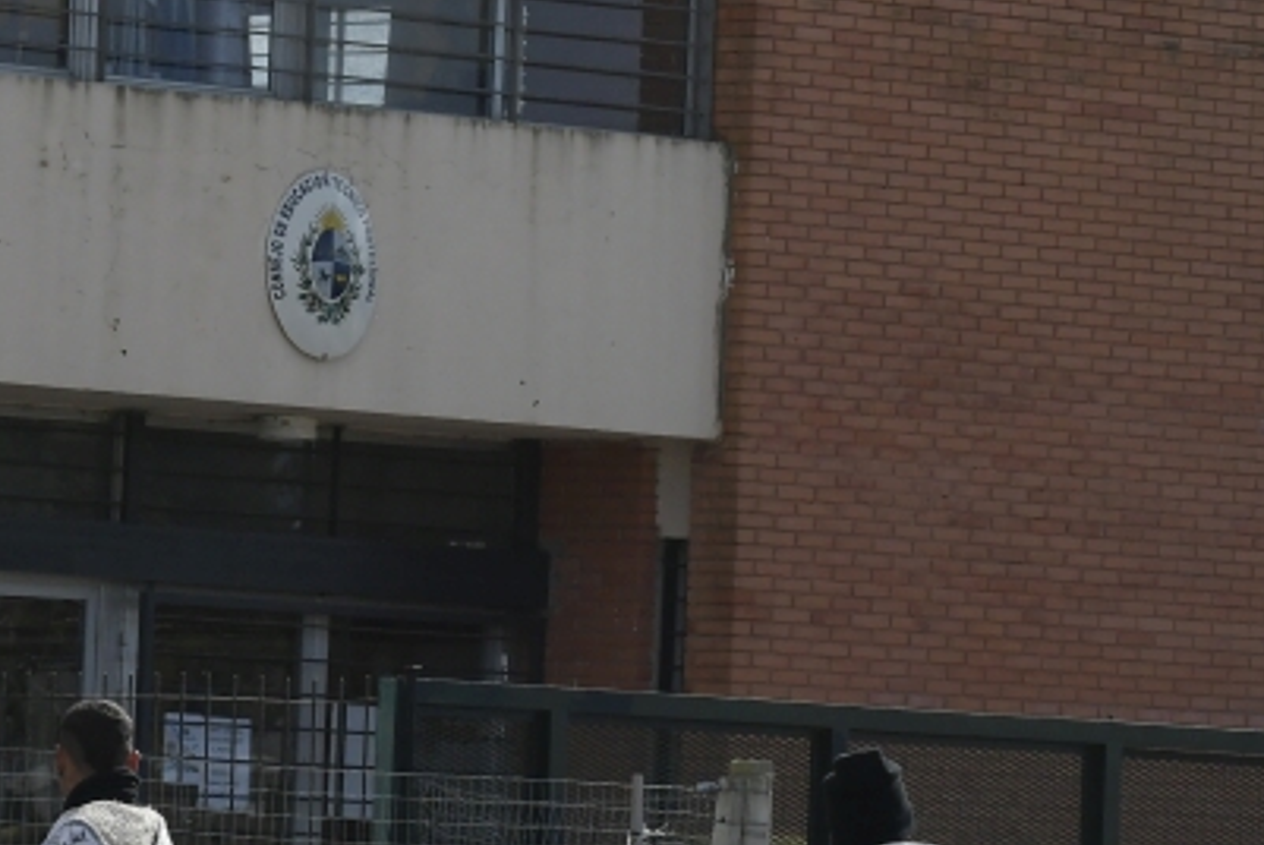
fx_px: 13176
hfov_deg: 5.5
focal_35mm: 375
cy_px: 733
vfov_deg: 3.7
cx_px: 378
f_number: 10
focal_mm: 98
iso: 1600
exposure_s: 1/3200
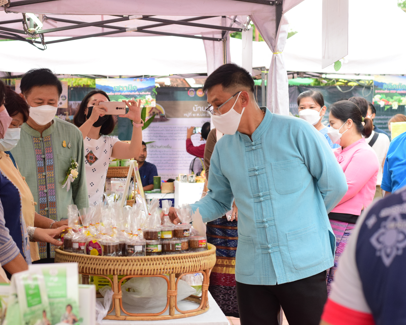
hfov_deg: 22.5
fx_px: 1021
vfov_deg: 18.1
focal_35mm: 85
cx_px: 171
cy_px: 163
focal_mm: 50
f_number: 5.6
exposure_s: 1/160
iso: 1250
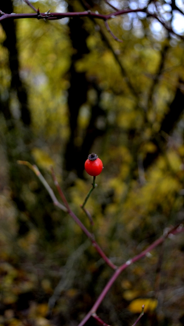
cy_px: 165
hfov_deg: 33.7
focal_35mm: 35
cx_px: 96
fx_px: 303
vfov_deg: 56.6
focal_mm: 22
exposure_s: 1/60
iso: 400
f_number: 4
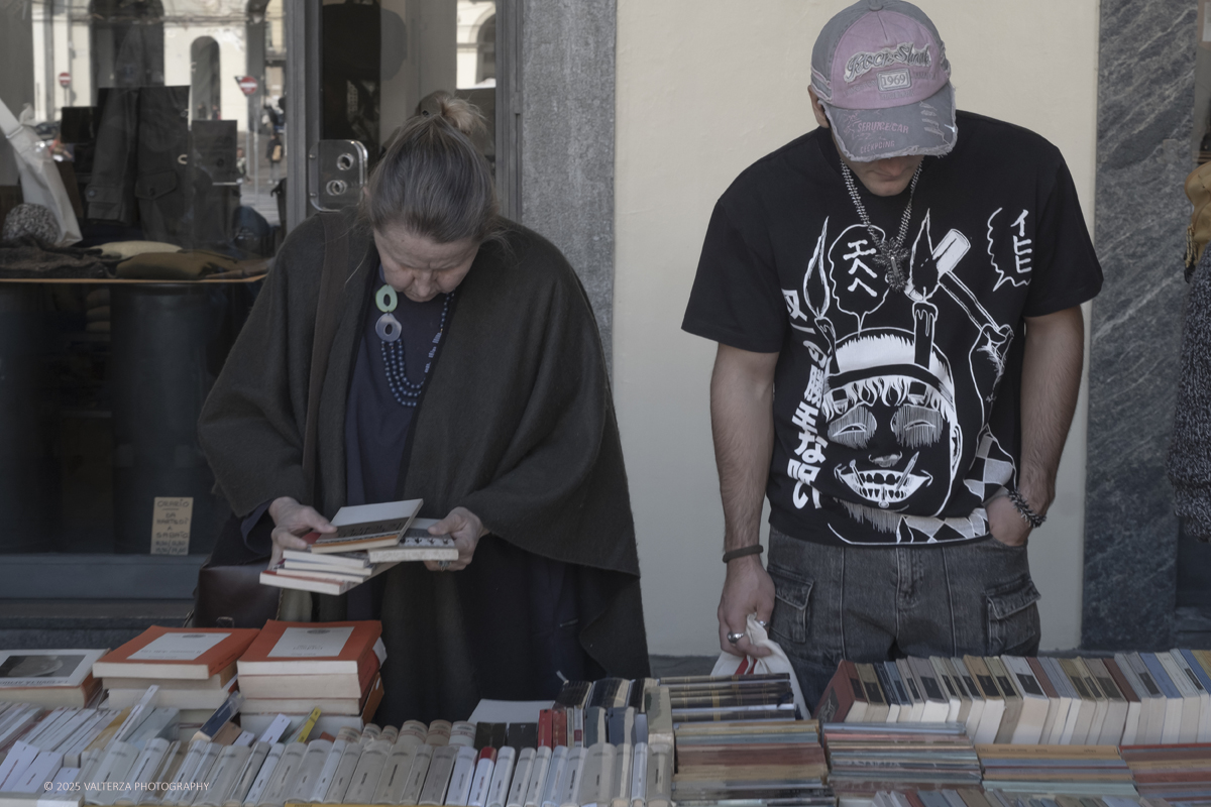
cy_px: 404
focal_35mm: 64
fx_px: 2153
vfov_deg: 21.2
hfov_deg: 31.4
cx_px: 606
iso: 640
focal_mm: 42.9
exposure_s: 1/125
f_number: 9
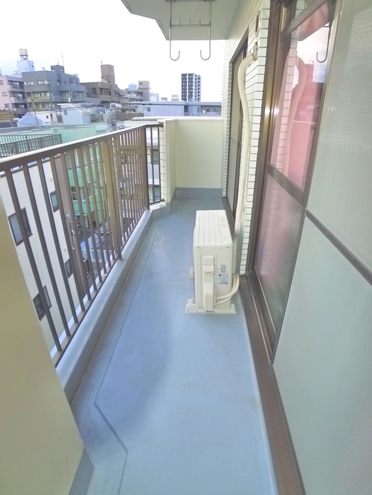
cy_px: 248
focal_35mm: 24
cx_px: 186
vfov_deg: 71.6
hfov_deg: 56.8
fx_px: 344
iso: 400
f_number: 2
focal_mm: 5.1
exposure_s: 1/125
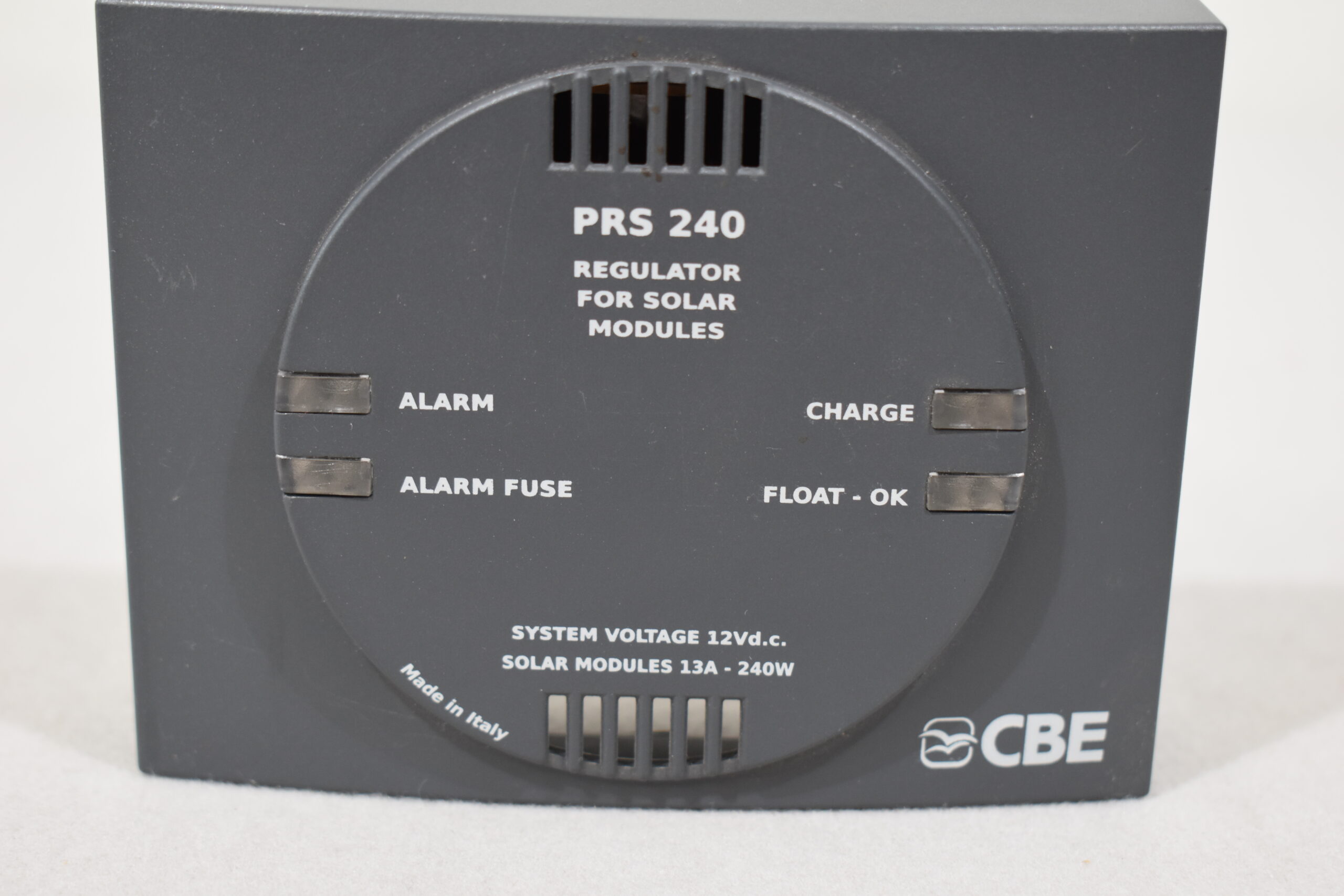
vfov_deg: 22.6
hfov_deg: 33.4
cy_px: 448
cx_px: 672
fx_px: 2240
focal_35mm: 60
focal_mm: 40
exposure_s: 1/60
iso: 720
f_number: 5.6
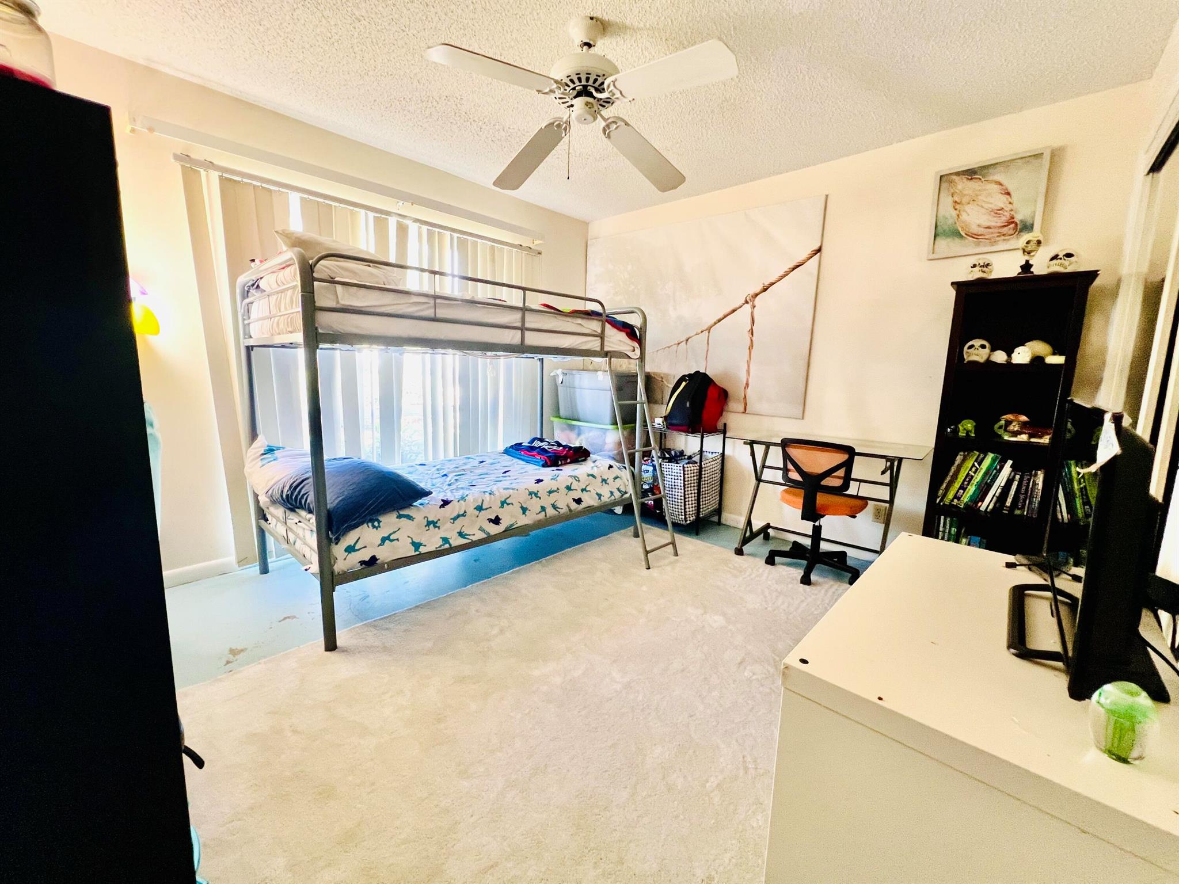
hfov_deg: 106.2
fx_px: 443
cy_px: 442
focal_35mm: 13
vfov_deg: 89.9
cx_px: 590
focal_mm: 1.57
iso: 320
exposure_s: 1/60
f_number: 1.8
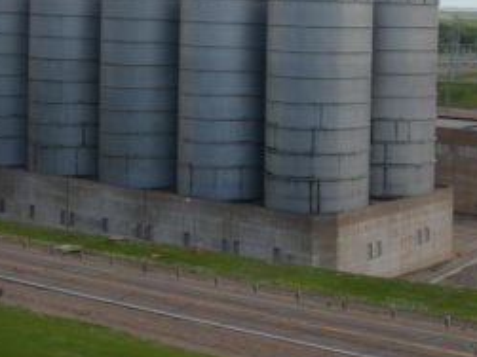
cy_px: 42
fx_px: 1074
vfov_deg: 18.6
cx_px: 582
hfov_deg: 22.9
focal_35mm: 78
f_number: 8
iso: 110
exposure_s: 1/250
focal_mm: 18
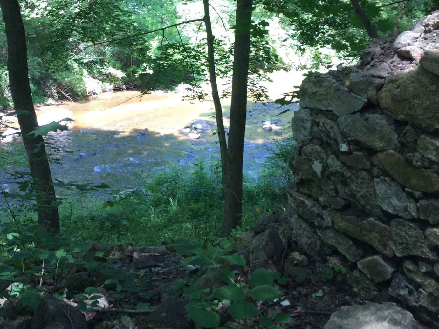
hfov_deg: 43.3
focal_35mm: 43
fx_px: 545
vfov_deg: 33.1
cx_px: 153
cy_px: 94
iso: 32
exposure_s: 1/60
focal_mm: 4.15
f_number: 2.2
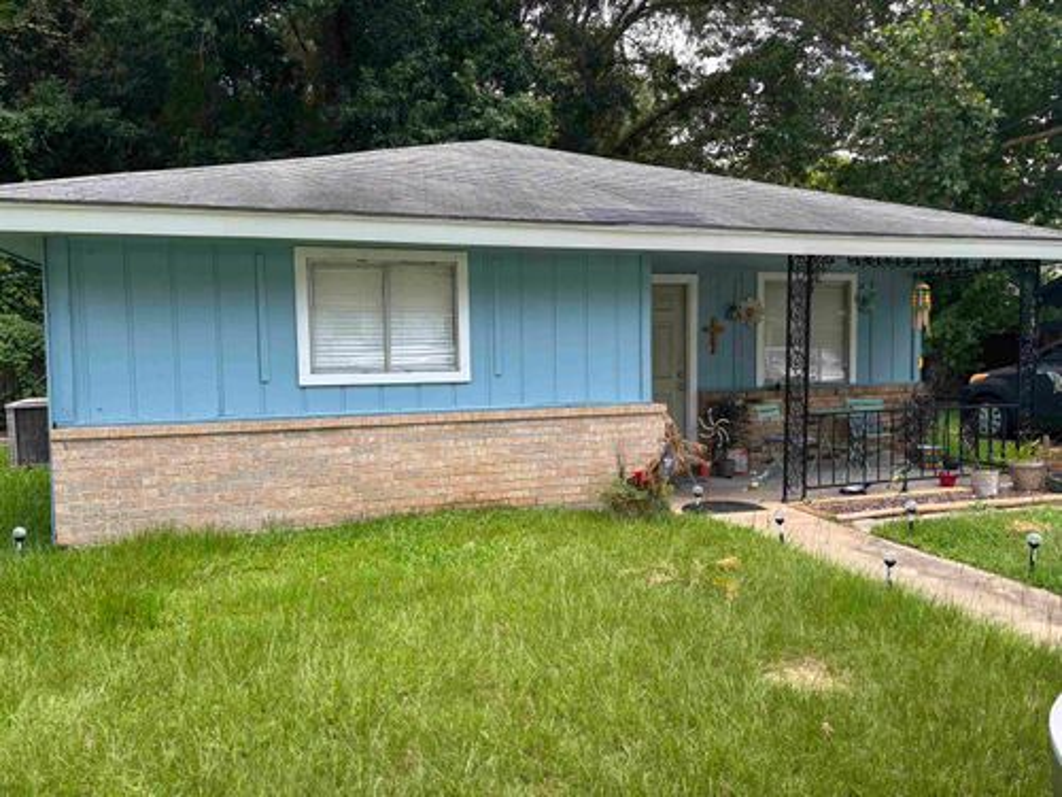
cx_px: 531
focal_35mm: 26
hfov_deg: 67.3
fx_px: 798
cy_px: 398
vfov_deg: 53.1
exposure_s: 1/634
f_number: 1.6
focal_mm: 5.96
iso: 50
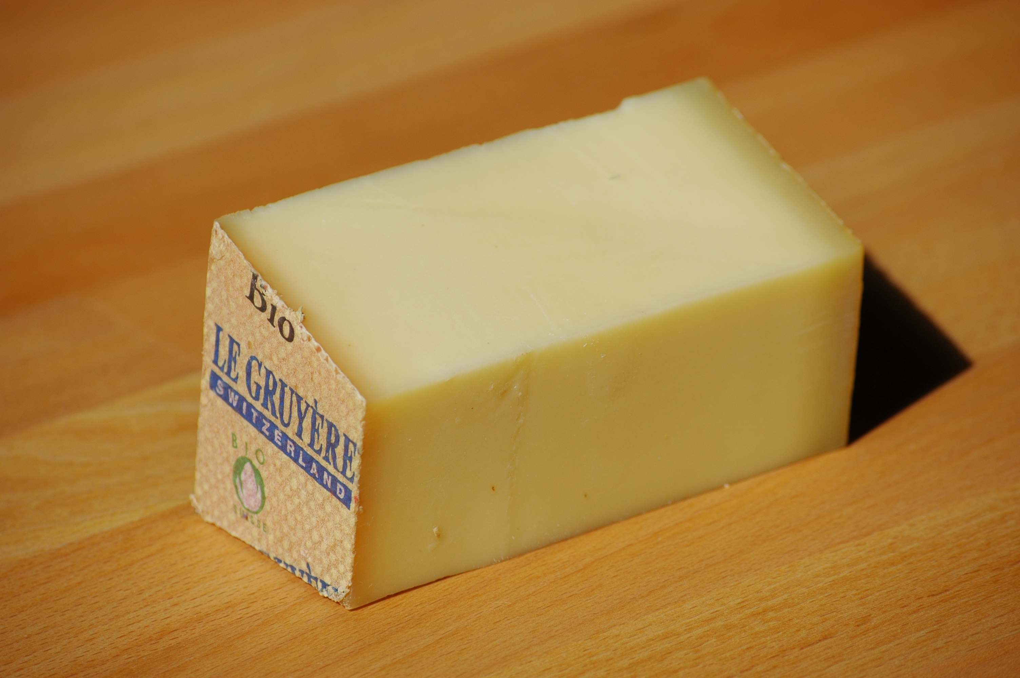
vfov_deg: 7.3
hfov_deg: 11.0
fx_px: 5308
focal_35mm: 188
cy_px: 339
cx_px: 510
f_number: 8
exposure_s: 1/1000
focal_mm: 125
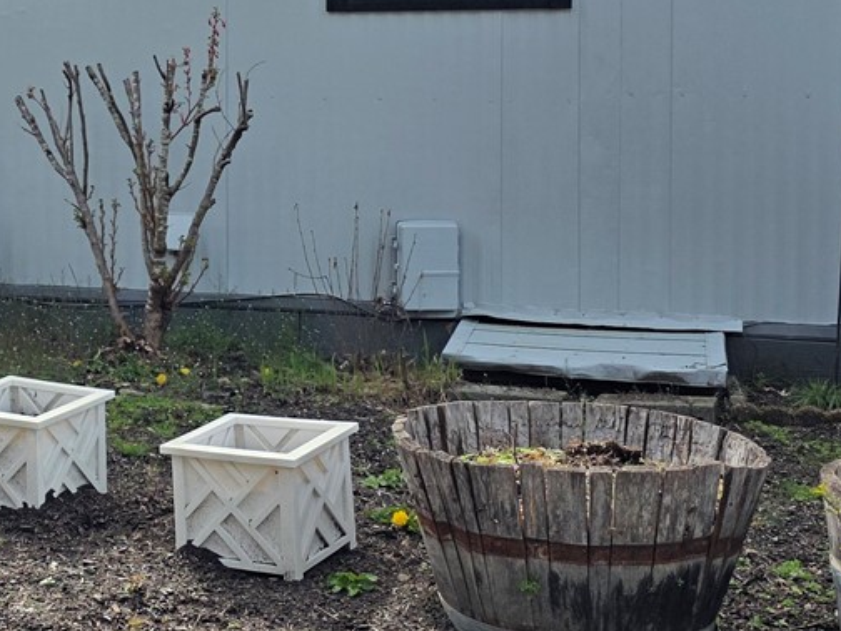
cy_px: 85
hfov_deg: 25.8
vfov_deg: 19.8
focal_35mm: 73
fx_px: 1774
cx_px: 88
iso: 80
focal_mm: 6.3
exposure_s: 1/7944
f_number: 1.7
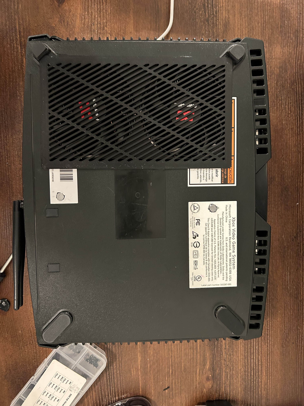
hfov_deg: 53.1
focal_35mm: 26
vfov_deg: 67.3
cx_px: 152
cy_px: 203
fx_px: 304
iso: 640
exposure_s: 1/31
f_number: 1.5
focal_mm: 5.7
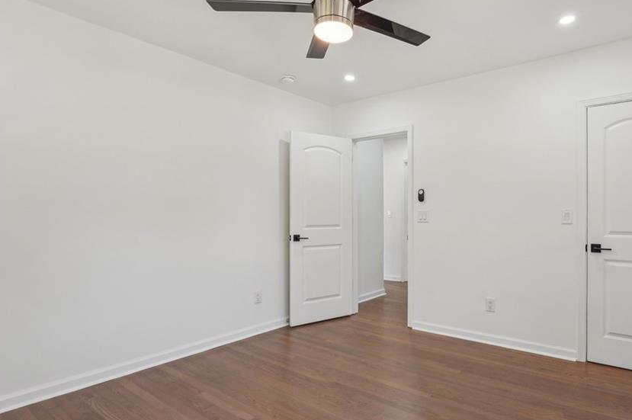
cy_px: 215
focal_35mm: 21
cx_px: 372
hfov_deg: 80.5
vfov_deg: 59.4
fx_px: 368
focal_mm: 17
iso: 400
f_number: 8
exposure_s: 1/30
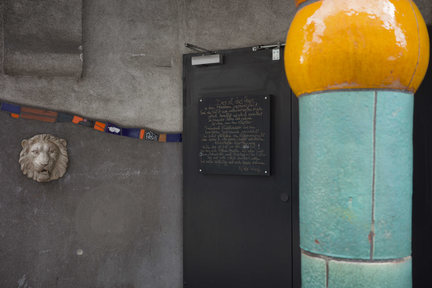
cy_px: 144
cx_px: 216
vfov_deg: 33.4
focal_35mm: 40
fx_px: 480
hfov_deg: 48.5
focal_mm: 26
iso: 100
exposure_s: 1/125
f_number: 3.2
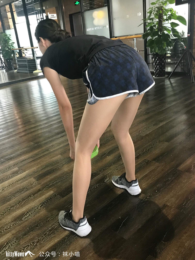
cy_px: 130
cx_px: 98
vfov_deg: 63.4
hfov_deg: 49.7
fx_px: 210
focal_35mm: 28
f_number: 1.8
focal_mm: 3.99
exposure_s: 1/14
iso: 100
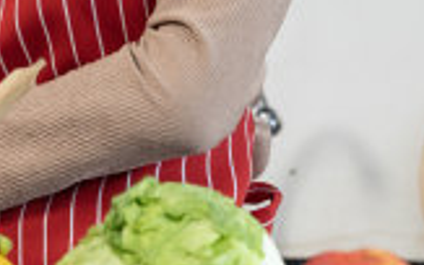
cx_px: -229
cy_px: -156
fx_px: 2612
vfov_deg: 5.7
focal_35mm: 226
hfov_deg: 9.0
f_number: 5
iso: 1250
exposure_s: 1/160
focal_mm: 59
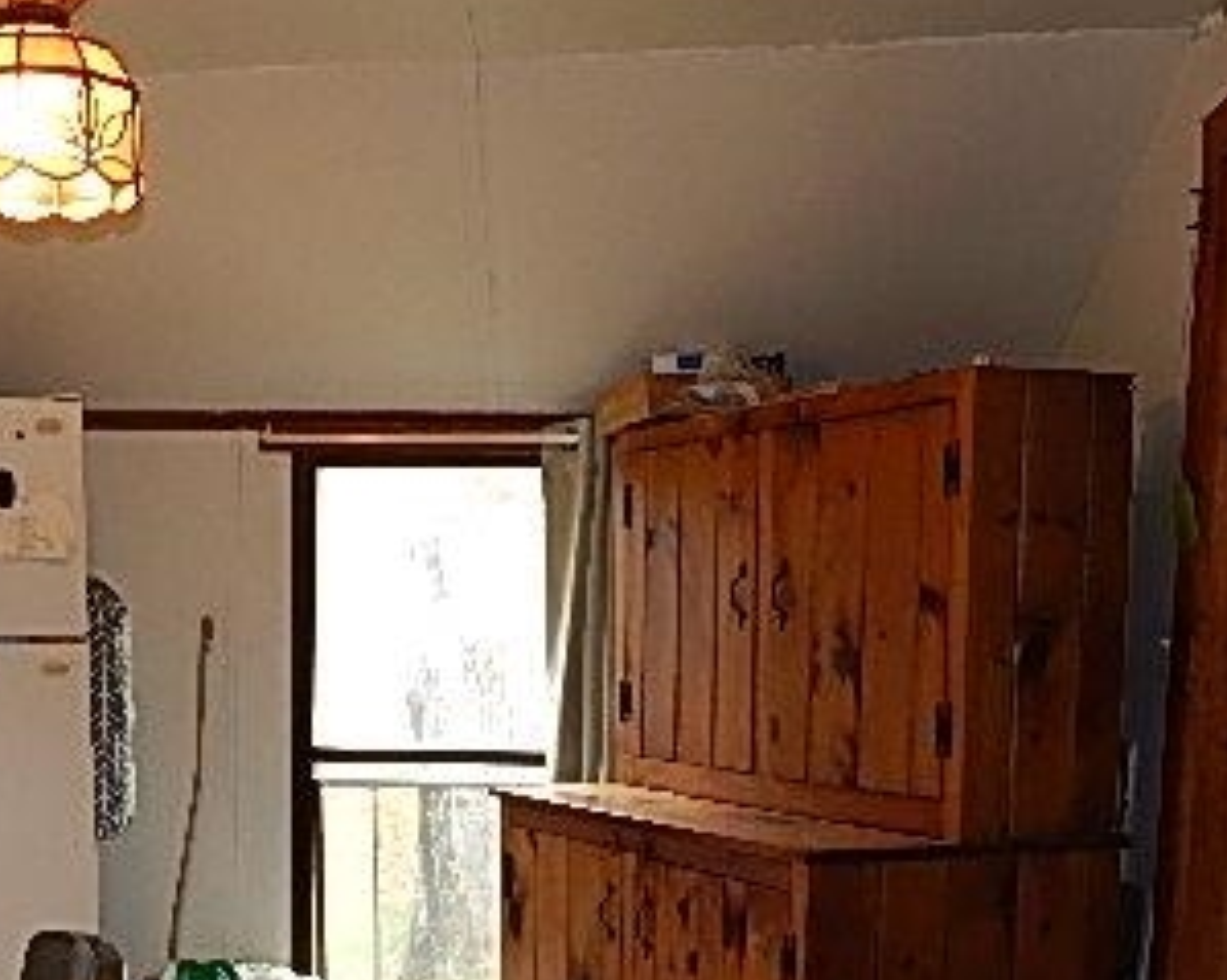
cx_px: 328
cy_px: 832
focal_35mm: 48
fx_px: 1743
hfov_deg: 38.0
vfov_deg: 30.4
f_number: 3
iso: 160
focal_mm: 4
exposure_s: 1/30
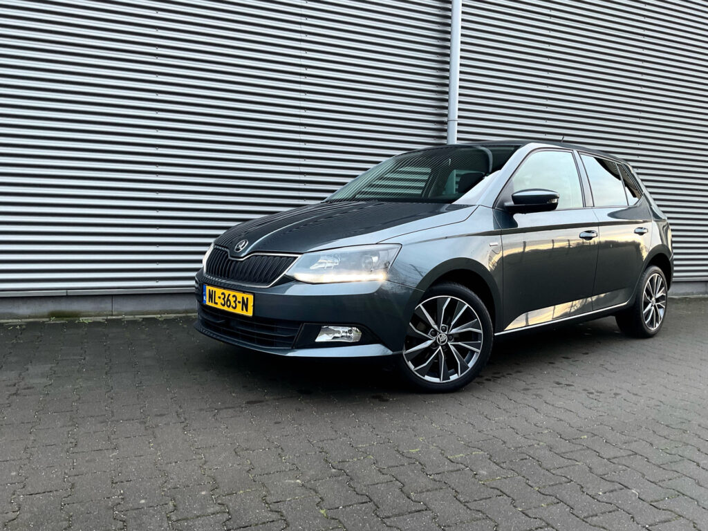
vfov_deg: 48.2
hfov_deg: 61.7
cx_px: 354
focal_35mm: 29
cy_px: 266
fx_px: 593
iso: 125
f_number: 1.8
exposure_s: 1/60
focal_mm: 3
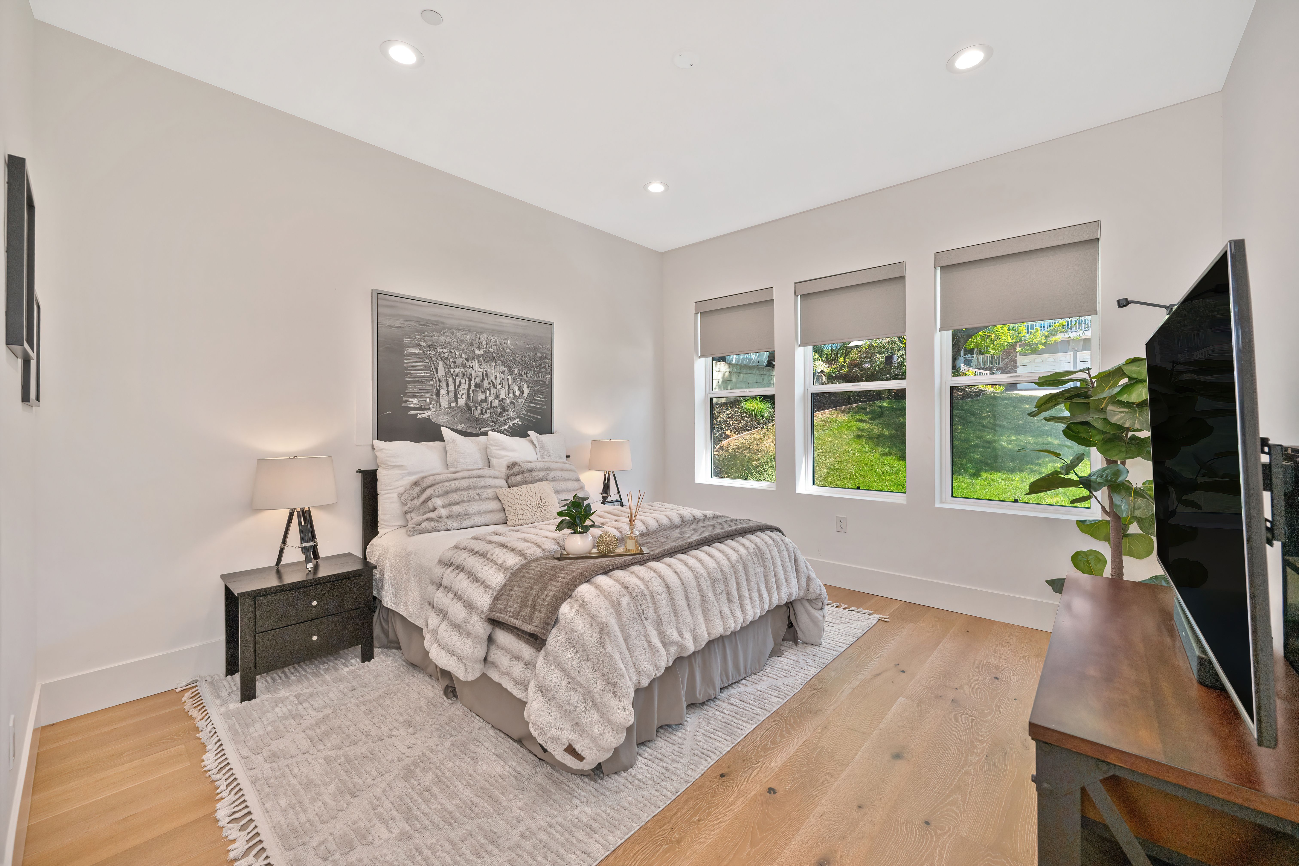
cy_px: 433
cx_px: 650
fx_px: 505
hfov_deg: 104.3
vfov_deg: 81.2
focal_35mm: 14
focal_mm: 14
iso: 640
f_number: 5.6
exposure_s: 1/100
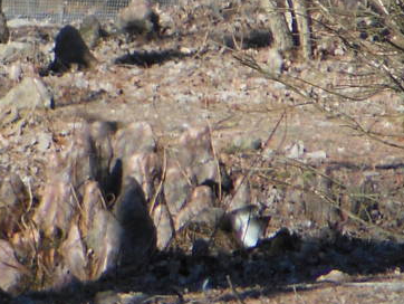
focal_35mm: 866
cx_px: -464
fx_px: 10114
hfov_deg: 2.3
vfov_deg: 1.7
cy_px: -173
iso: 80
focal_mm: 35
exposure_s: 1/125
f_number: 5.6
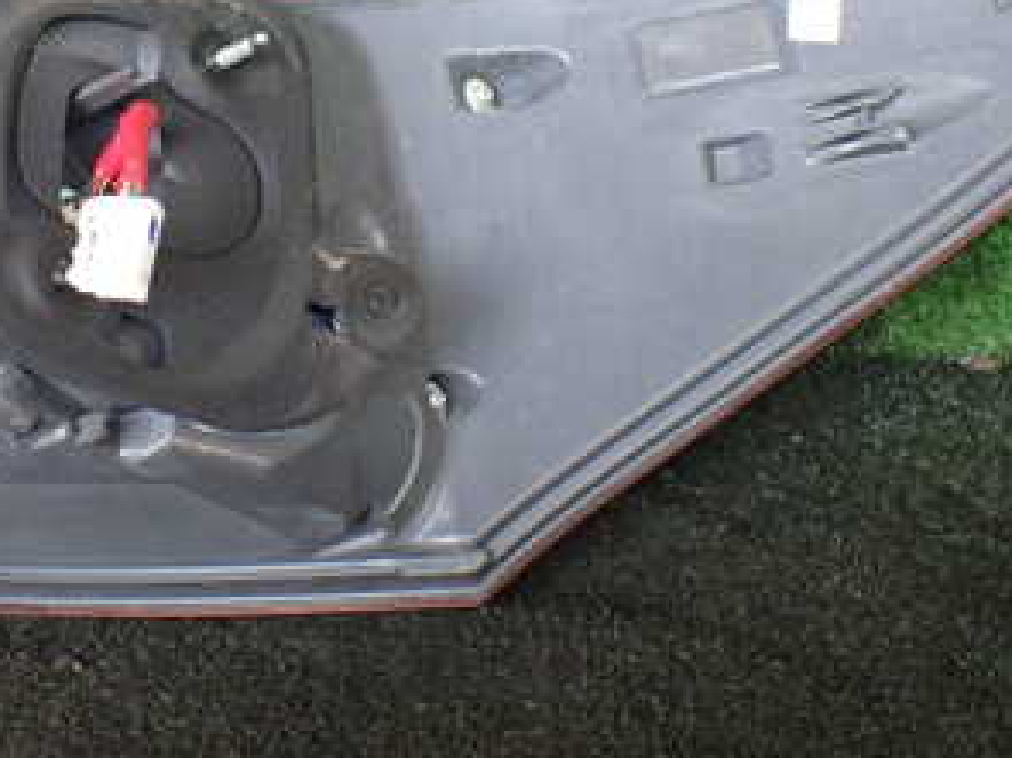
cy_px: 130
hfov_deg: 31.1
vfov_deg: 23.6
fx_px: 1783
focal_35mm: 61
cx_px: 244
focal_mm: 5.4
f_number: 2.3
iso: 400
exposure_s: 1/125
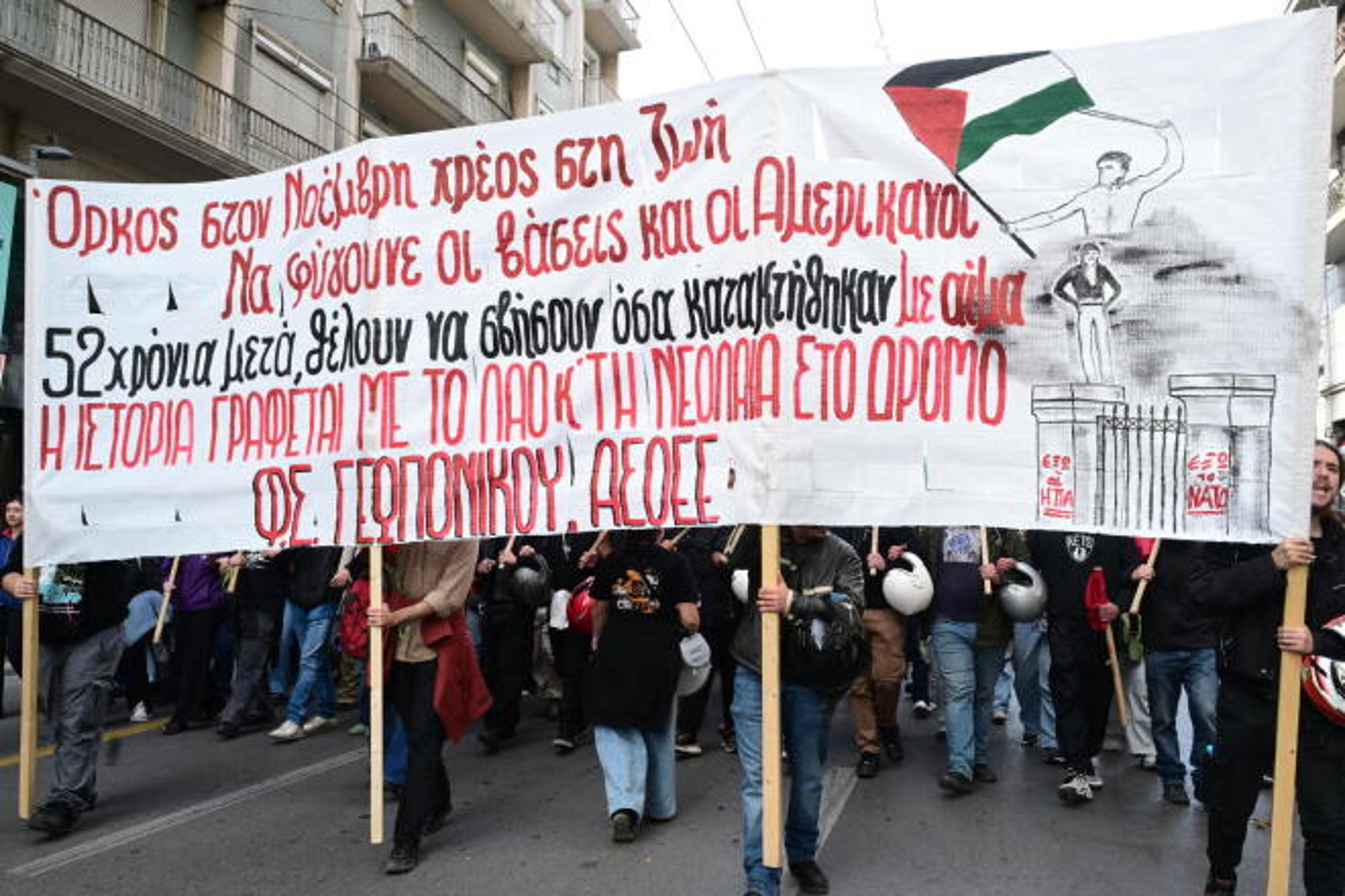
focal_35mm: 28
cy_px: 448
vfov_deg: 46.4
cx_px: 672
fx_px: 1046
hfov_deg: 65.5
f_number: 8
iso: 640
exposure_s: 1/200
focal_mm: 28
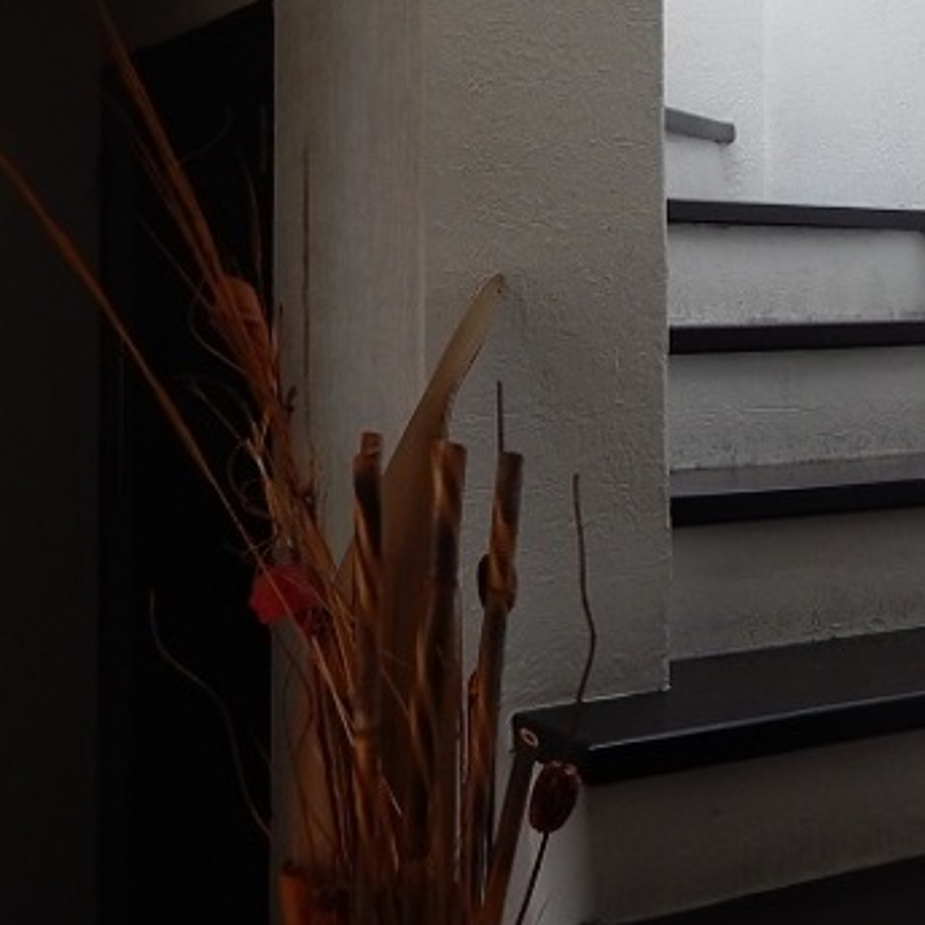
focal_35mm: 63
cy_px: 220
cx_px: 817
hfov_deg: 26.5
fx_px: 1905
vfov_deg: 26.9
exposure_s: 1/100
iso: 125
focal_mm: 4
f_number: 3
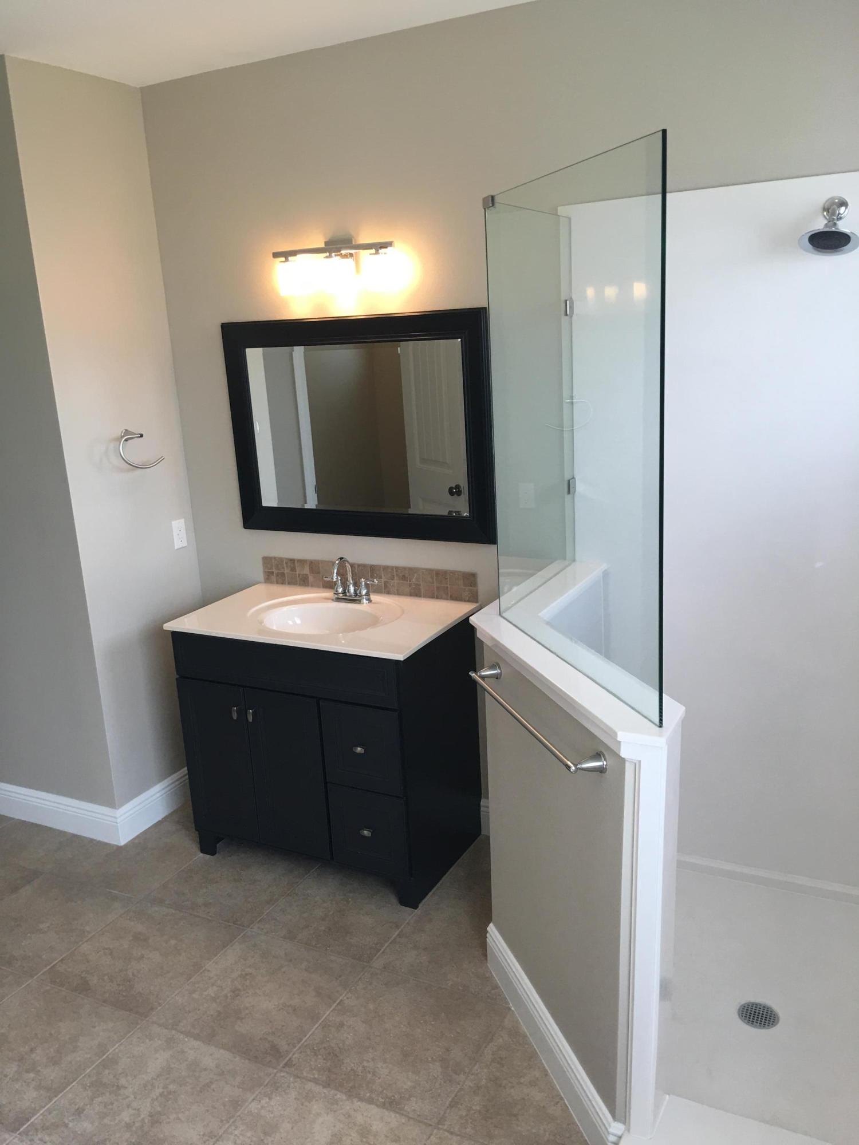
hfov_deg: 48.2
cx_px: 430
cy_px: 572
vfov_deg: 61.7
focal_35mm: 29
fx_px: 960
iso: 25
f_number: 2.2
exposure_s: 1/30
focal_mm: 4.15
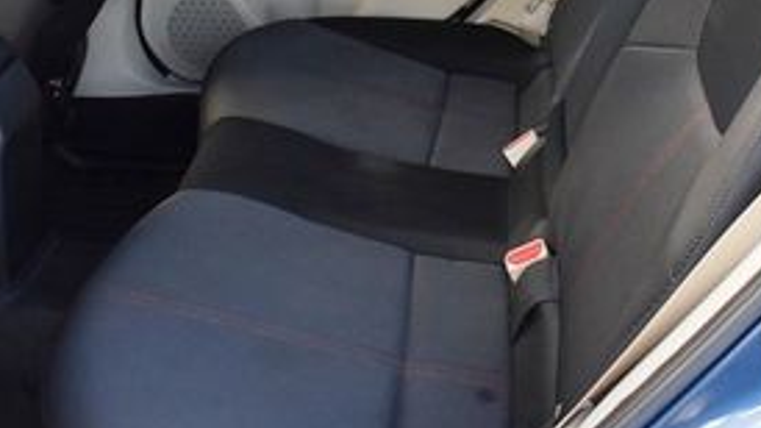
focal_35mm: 66
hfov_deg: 31.8
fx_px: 1332
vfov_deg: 18.0
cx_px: 442
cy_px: 51
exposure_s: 1/160
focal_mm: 18
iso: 800
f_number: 3.5
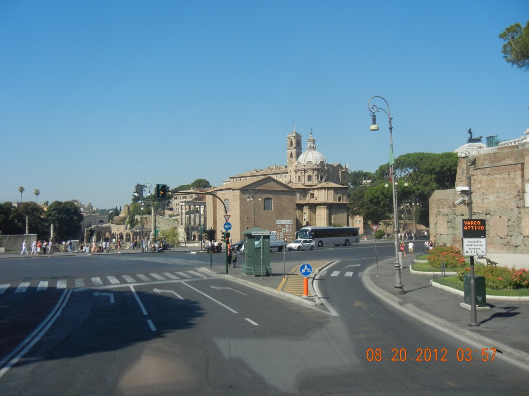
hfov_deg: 54.0
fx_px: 520
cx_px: 264
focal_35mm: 34
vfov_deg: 41.8
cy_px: 198
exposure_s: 1/357
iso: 160
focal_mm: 6.2
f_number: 7.2
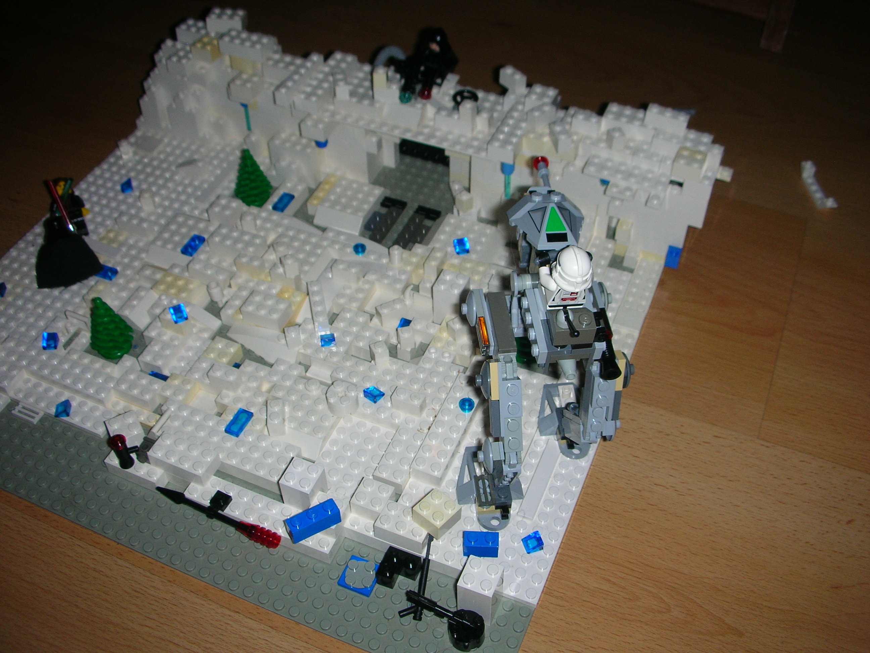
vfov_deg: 40.7
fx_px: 880
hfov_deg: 52.6
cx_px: 435
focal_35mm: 35
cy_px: 326
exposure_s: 1/60.1
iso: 50
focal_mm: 5.8
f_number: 3
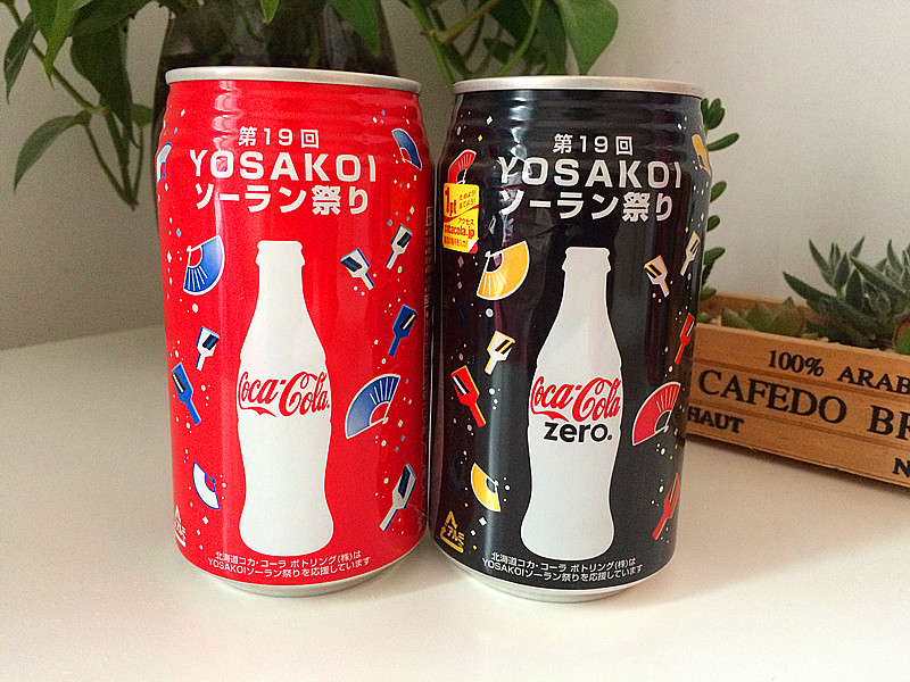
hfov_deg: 61.7
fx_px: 762
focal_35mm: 29
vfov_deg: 48.2
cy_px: 341
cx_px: 455
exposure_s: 1/30
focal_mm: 4.15
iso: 320
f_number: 2.2
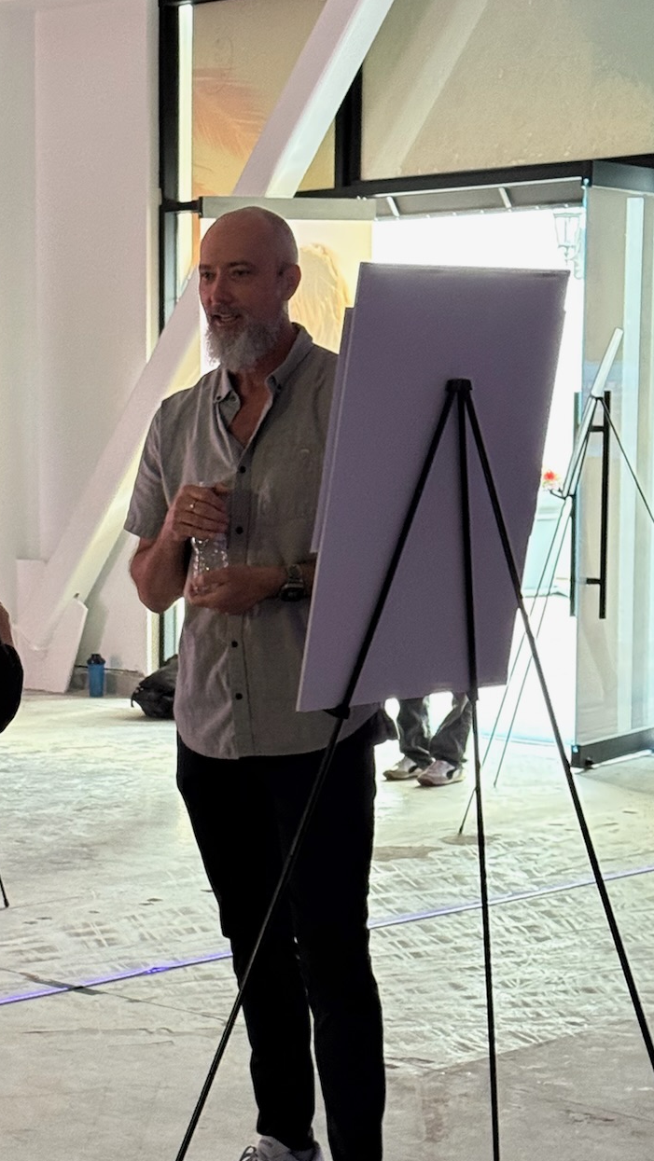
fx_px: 2649
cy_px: 683
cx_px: 20
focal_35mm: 86
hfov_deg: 13.9
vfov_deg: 24.7
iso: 500
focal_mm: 6.76
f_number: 1.78
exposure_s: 1/40
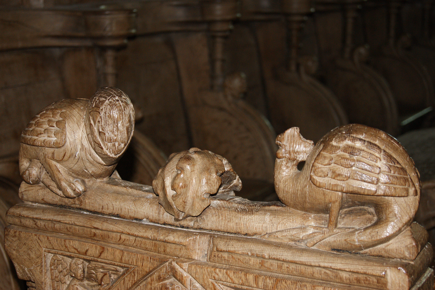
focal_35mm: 68
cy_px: 145
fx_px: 815
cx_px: 218
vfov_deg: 20.1
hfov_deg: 29.9
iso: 400
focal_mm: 45
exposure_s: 1/80
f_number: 5.6
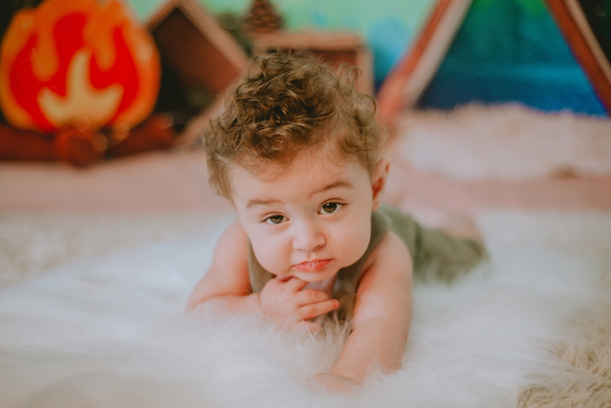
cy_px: 204
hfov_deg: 39.6
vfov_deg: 27.0
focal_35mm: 50
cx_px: 306
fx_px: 849
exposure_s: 1/200
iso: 640
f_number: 2.2
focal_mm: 50
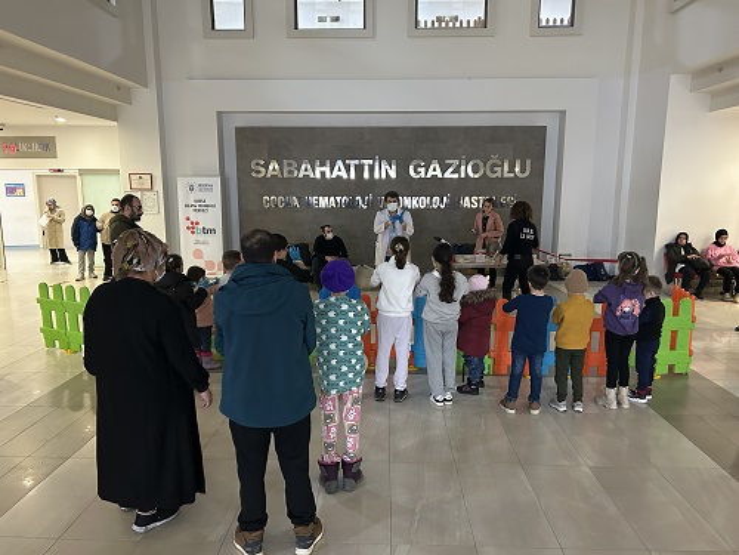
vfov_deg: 53.1
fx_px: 555
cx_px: 370
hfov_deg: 67.3
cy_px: 278
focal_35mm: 26
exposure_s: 1/50
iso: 500
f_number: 1.5
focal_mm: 5.7
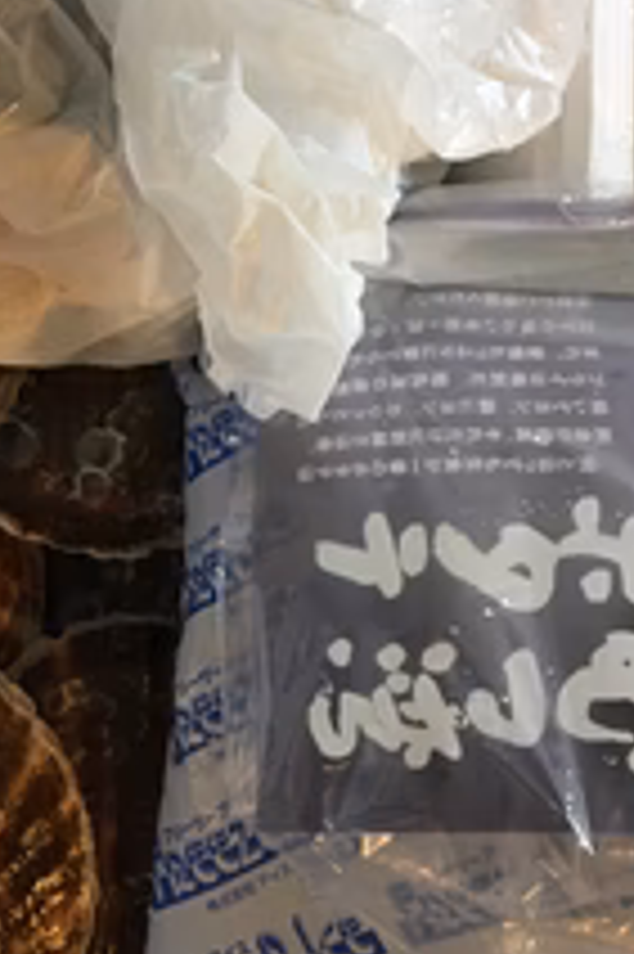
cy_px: 441
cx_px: 36
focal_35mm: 57
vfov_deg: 35.1
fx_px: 1508
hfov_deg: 23.0
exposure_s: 1/30
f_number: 2.2
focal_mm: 4.15
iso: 125
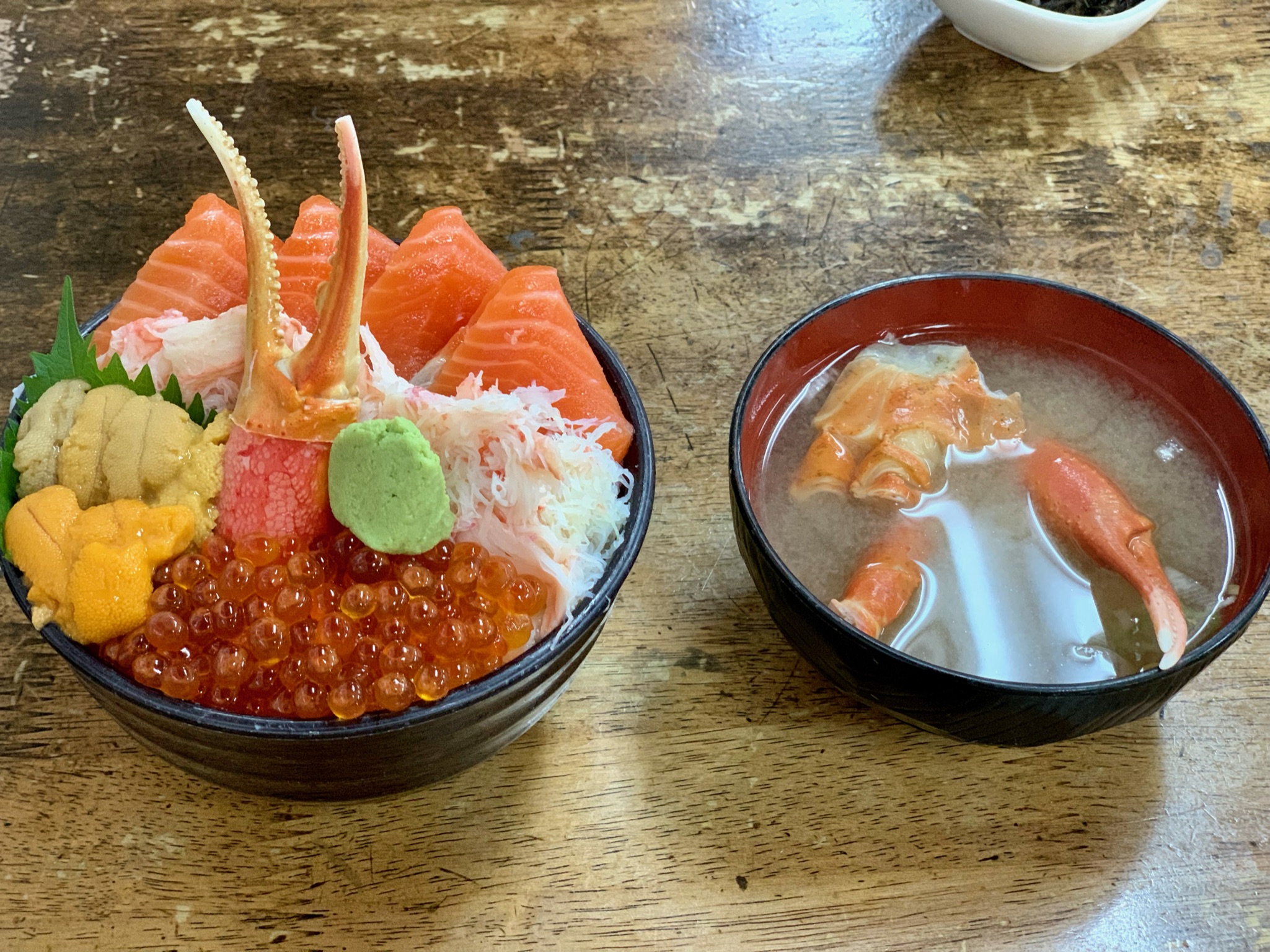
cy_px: 476
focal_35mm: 52
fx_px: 1907
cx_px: 635
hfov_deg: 36.8
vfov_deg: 28.0
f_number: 2.4
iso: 250
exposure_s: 1/50
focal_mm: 6
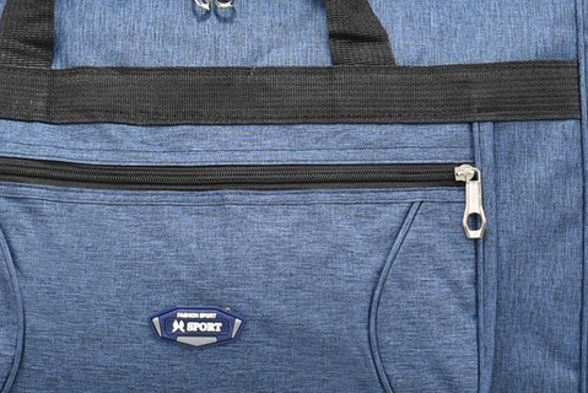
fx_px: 1901
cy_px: 99
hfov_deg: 17.5
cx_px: 188
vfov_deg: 11.8
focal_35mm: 116
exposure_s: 1/8
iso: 100
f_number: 5.6
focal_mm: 29
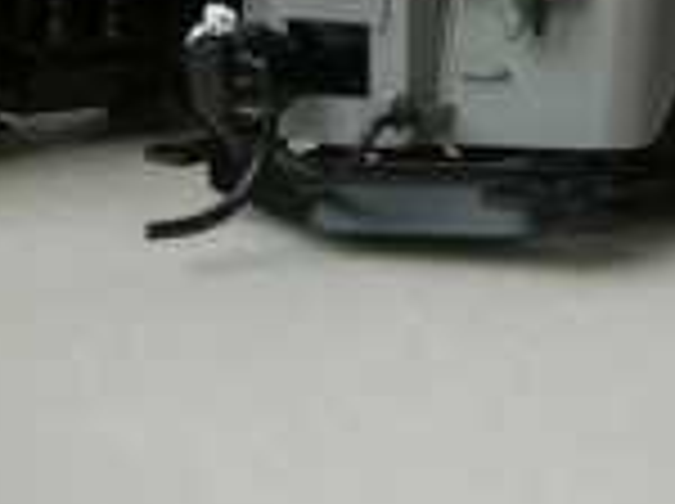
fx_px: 2278
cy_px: -238
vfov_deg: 12.1
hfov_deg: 15.5
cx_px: 1017
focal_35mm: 117
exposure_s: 1/94.7
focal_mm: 5.8
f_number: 2.8
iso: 50
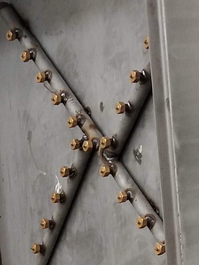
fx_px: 1218
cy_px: 466
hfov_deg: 9.2
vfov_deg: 11.6
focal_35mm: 159
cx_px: -48
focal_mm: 3.95
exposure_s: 1/100
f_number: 1.8
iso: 233
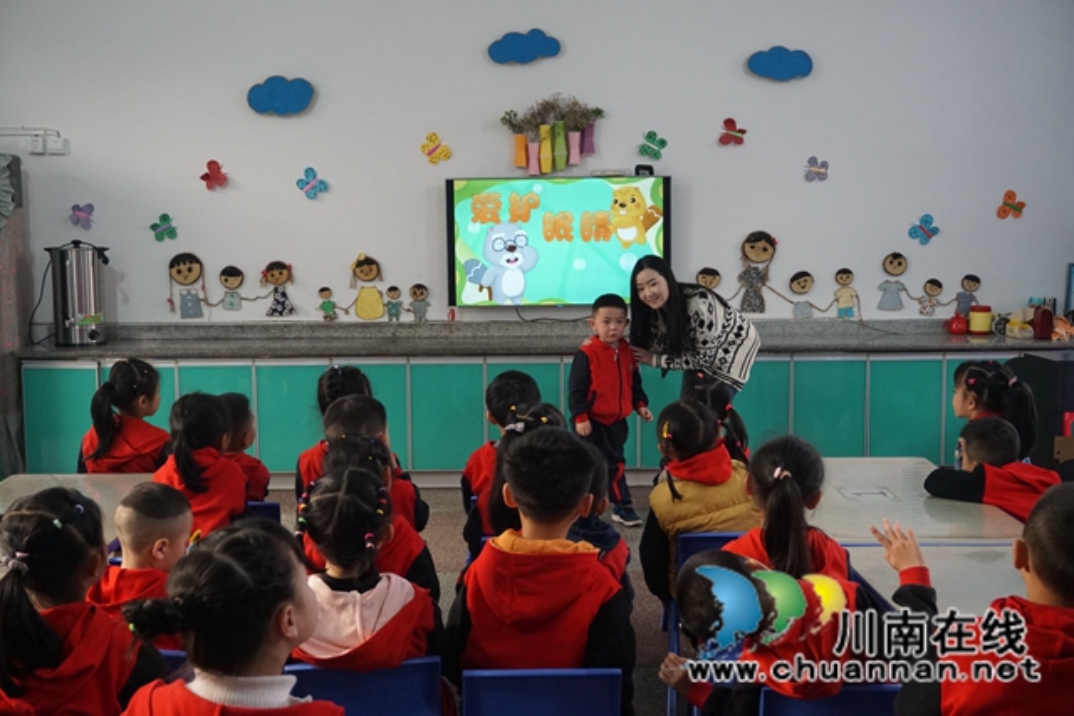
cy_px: 358
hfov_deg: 46.4
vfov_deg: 31.9
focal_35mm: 42
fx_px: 1253
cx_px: 537
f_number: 4.5
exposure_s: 1/160
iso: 1600
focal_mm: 28
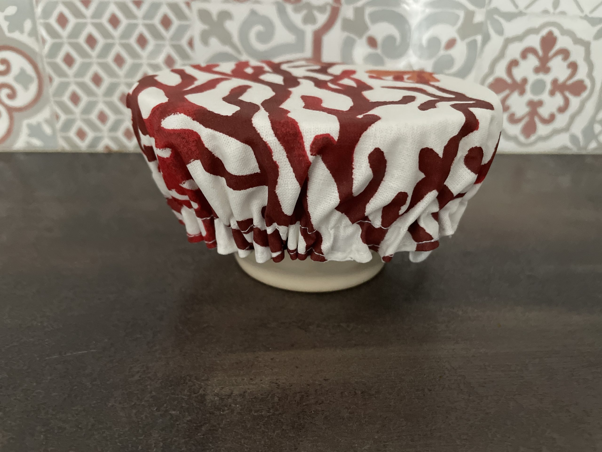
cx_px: 301
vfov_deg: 53.1
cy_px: 226
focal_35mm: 26
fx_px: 452
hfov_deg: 67.3
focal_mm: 4.2
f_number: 1.6
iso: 800
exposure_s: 1/30
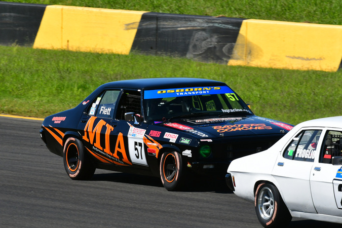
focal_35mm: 676
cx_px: 171
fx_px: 6421
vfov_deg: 2.0
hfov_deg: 3.1
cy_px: 107
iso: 500
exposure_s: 1/640
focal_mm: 380
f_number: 13
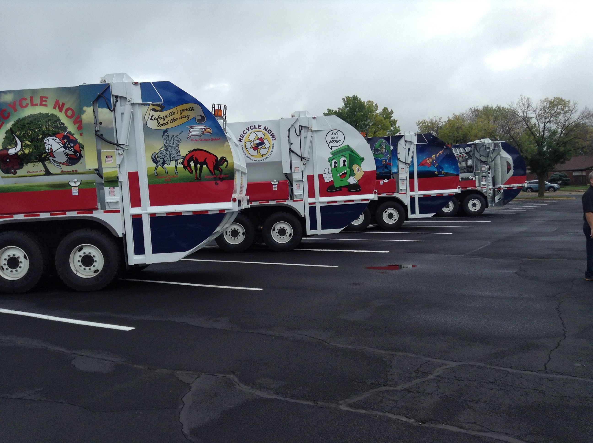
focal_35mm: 33
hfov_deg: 55.4
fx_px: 564
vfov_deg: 42.8
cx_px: 296
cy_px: 222
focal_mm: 3.3
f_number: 2.4
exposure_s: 1/706
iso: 32
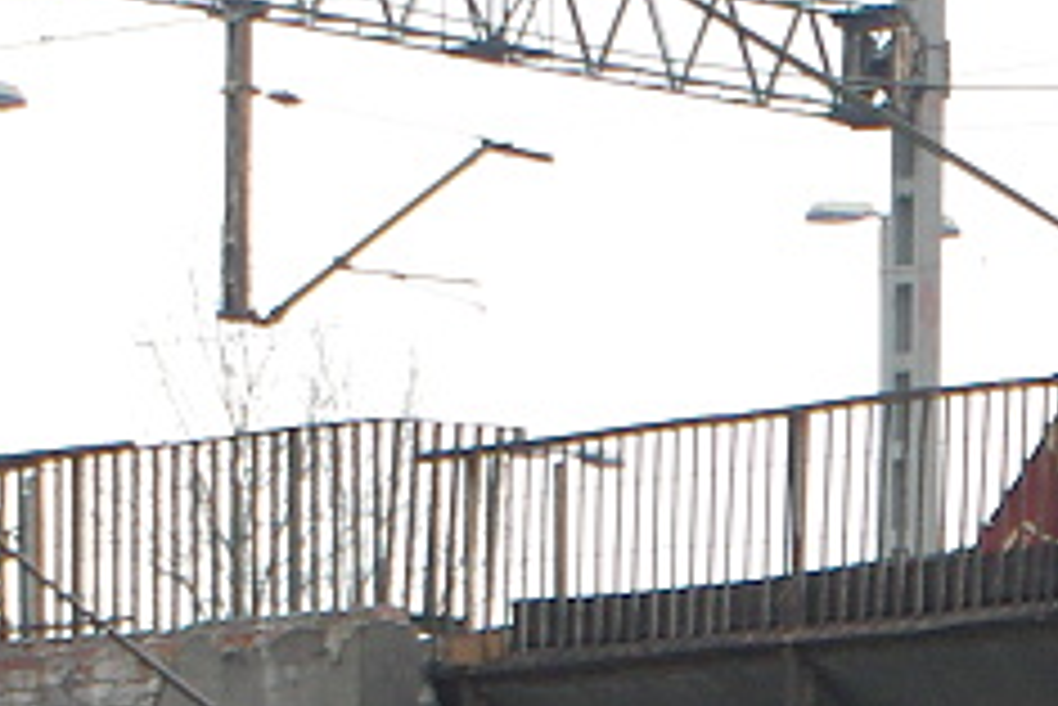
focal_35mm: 342
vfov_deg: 4.0
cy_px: 1558
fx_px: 10057
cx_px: 1675
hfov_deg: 5.9
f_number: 6.3
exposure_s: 1/400
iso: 400
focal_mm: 45
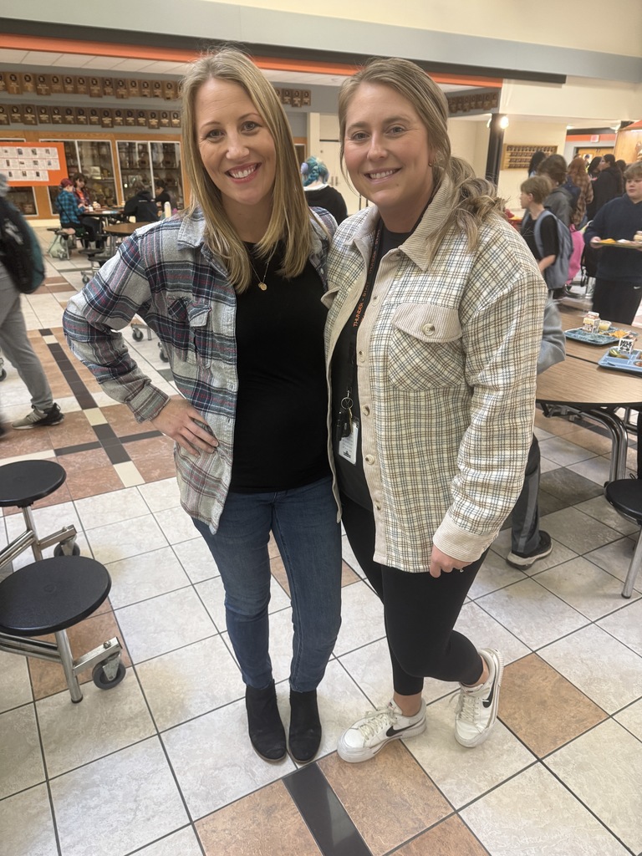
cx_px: 321
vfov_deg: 71.6
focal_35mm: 24
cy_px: 428
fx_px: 593
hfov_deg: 56.8
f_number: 1.78
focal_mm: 6.76
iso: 250
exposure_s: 1/60
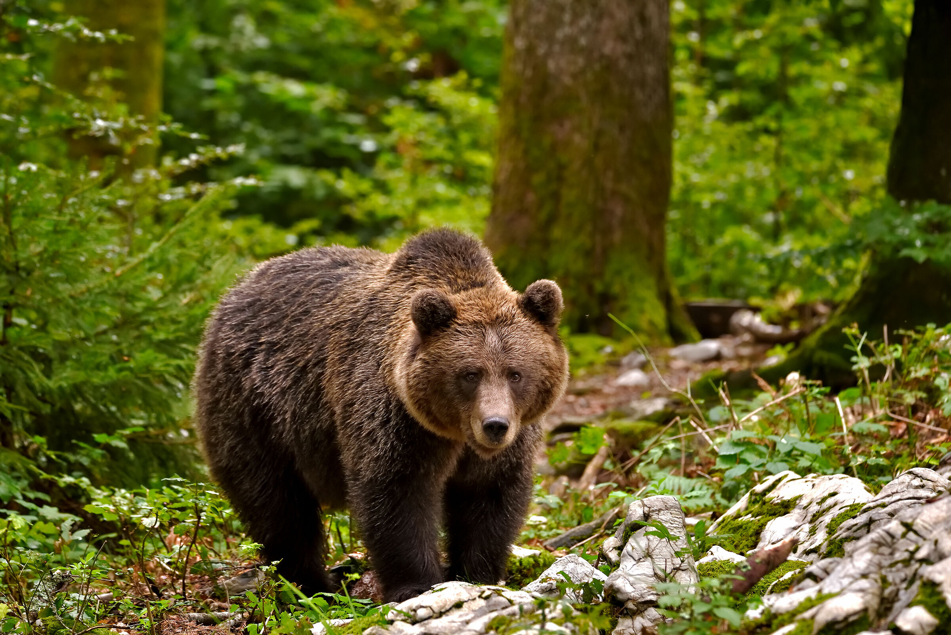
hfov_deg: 7.9
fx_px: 6870
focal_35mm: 260
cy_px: 318
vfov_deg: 5.3
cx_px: 476
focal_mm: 260
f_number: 5.6
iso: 2200
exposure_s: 1/160
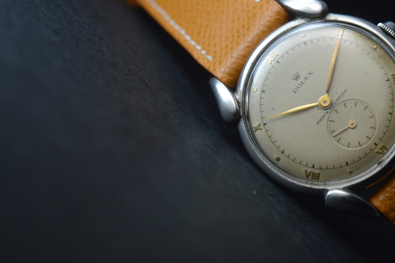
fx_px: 1096
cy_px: 103
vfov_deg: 13.7
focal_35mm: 100
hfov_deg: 20.2
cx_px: 303
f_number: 5
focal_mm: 40
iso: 200
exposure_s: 1/50
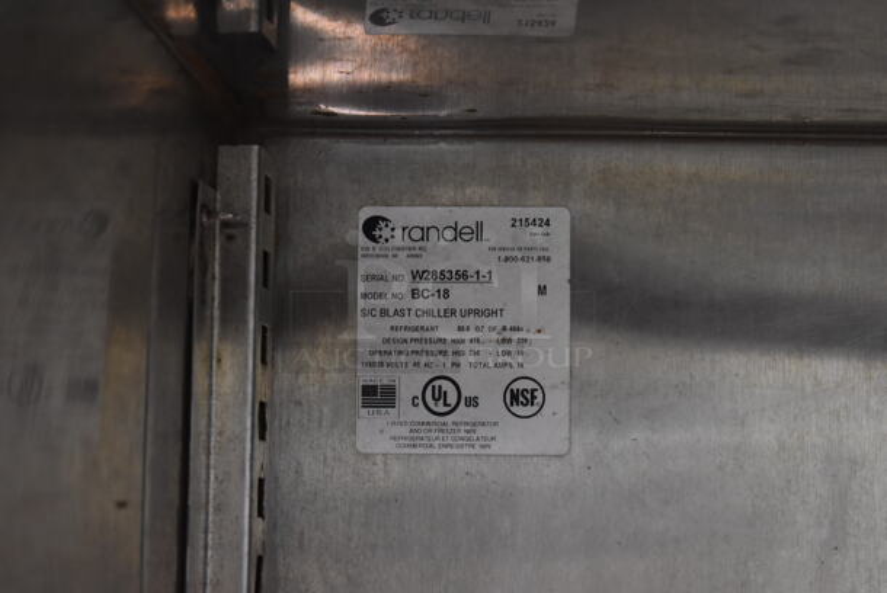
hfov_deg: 24.6
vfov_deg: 16.6
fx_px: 2035
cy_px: 296
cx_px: 444
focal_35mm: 82
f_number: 5.6
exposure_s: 1/125
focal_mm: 55
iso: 2500
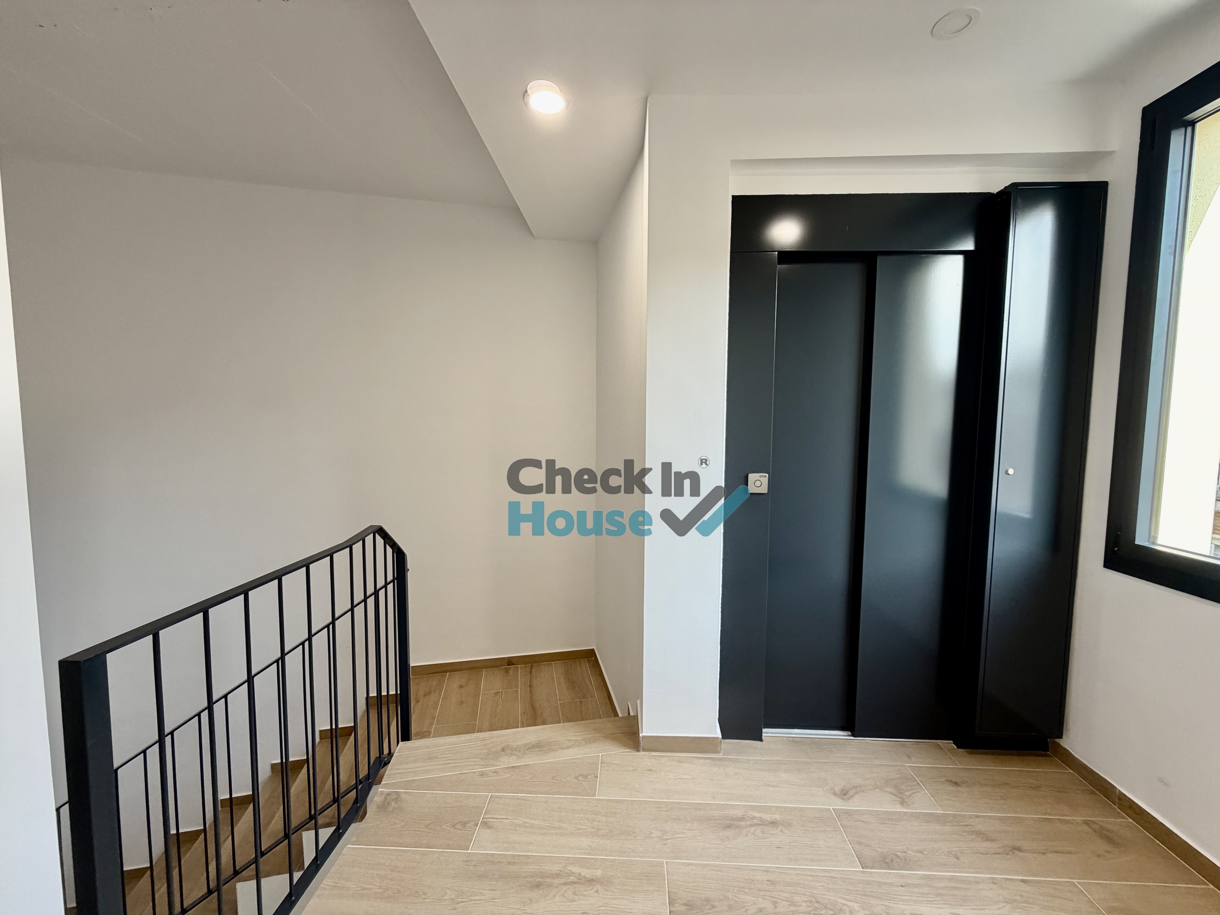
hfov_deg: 102.1
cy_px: 458
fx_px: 493
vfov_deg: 85.7
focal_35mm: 14
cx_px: 610
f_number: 2.2
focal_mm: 2.22
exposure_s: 1/121
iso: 200
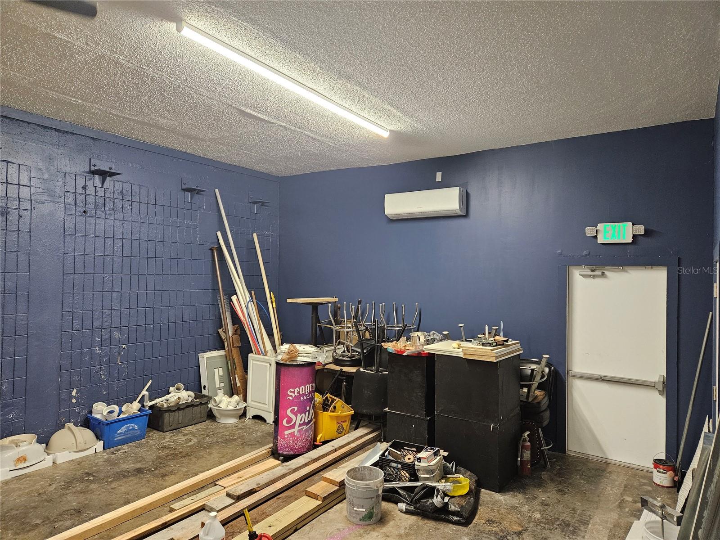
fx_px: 478
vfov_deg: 58.9
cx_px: 360
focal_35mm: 23
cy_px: 270
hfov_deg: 73.9
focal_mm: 5.4
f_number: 1.8
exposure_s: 1/120
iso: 640
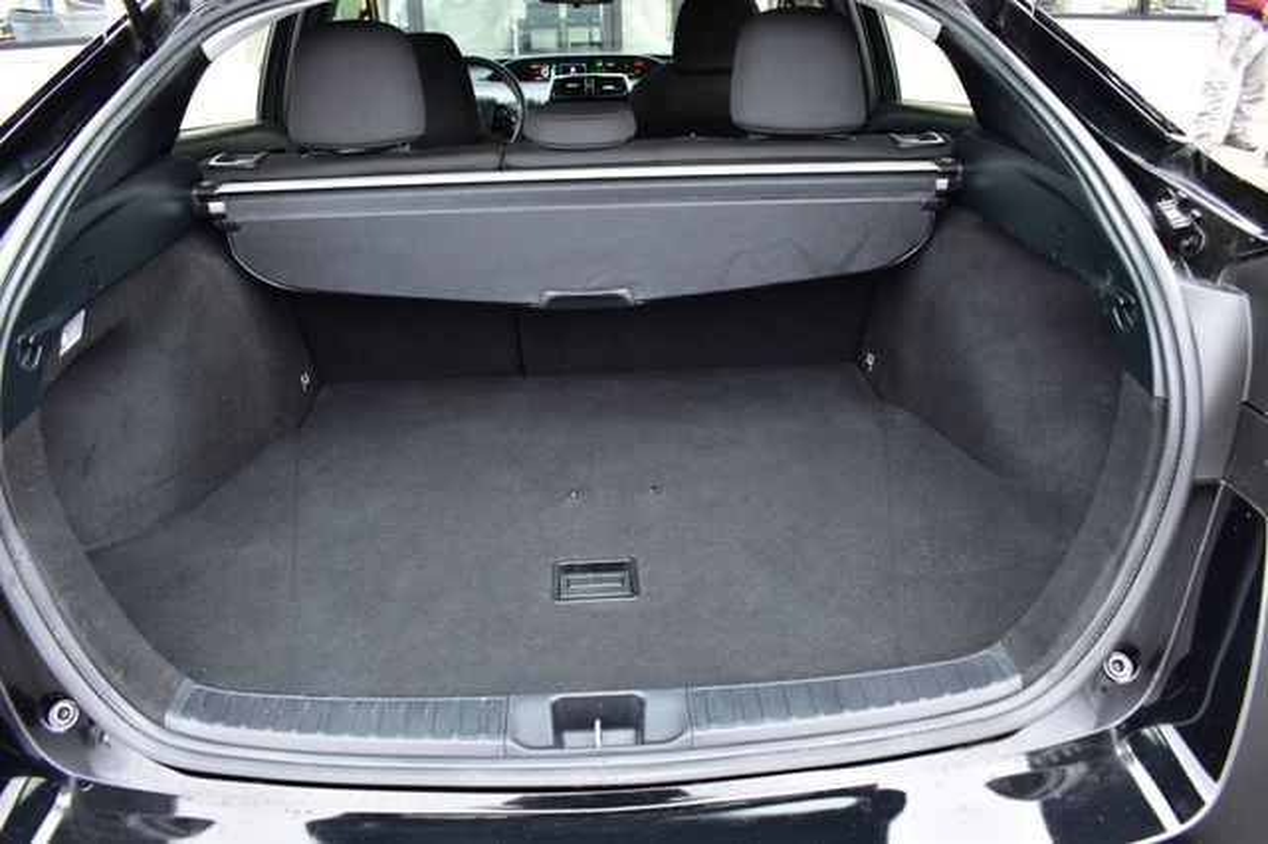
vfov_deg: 47.9
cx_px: 634
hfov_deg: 67.4
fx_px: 950
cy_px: 422
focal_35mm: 27
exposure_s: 1/15
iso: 400
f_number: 6.3
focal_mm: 18
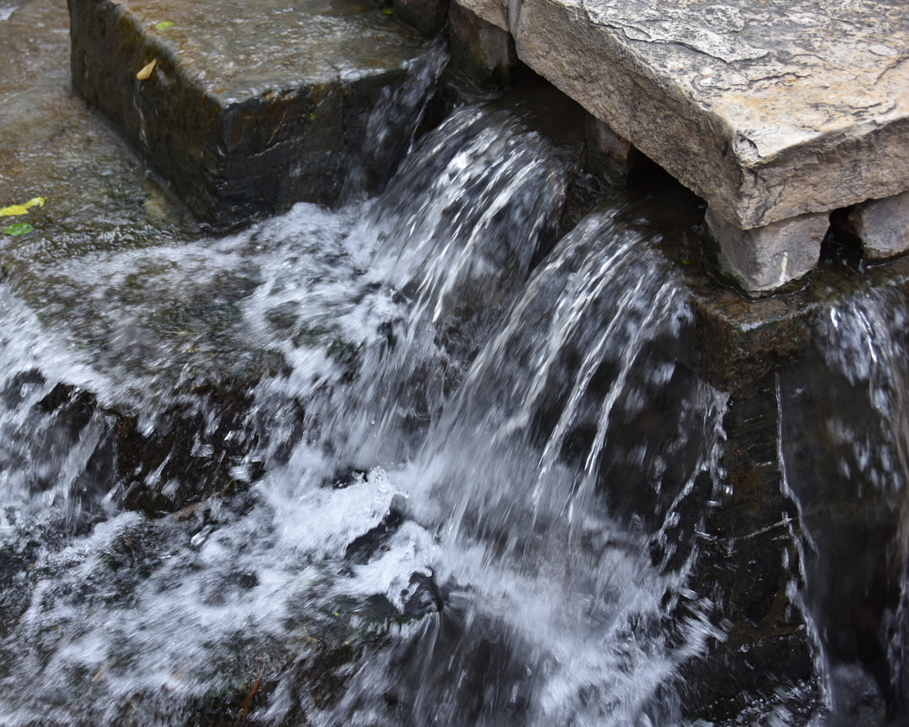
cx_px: 359
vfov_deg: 24.2
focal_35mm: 63
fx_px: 1695
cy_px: 367
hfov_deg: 29.9
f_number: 4.5
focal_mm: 55
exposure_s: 1/125
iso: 250
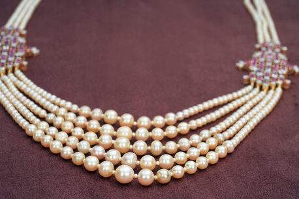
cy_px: 100
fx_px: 872
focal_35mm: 105
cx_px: 150
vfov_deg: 13.0
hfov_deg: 19.5
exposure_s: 1/160
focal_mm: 105
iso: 320
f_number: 18
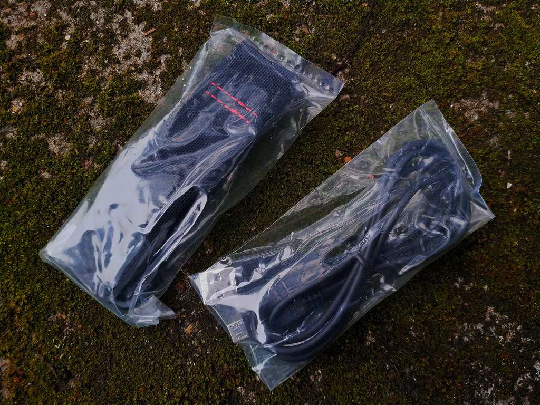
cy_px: 202
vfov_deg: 44.2
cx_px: 270
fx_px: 499
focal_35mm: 32
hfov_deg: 56.8
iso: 222
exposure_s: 1/50
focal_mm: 4.5
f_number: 2
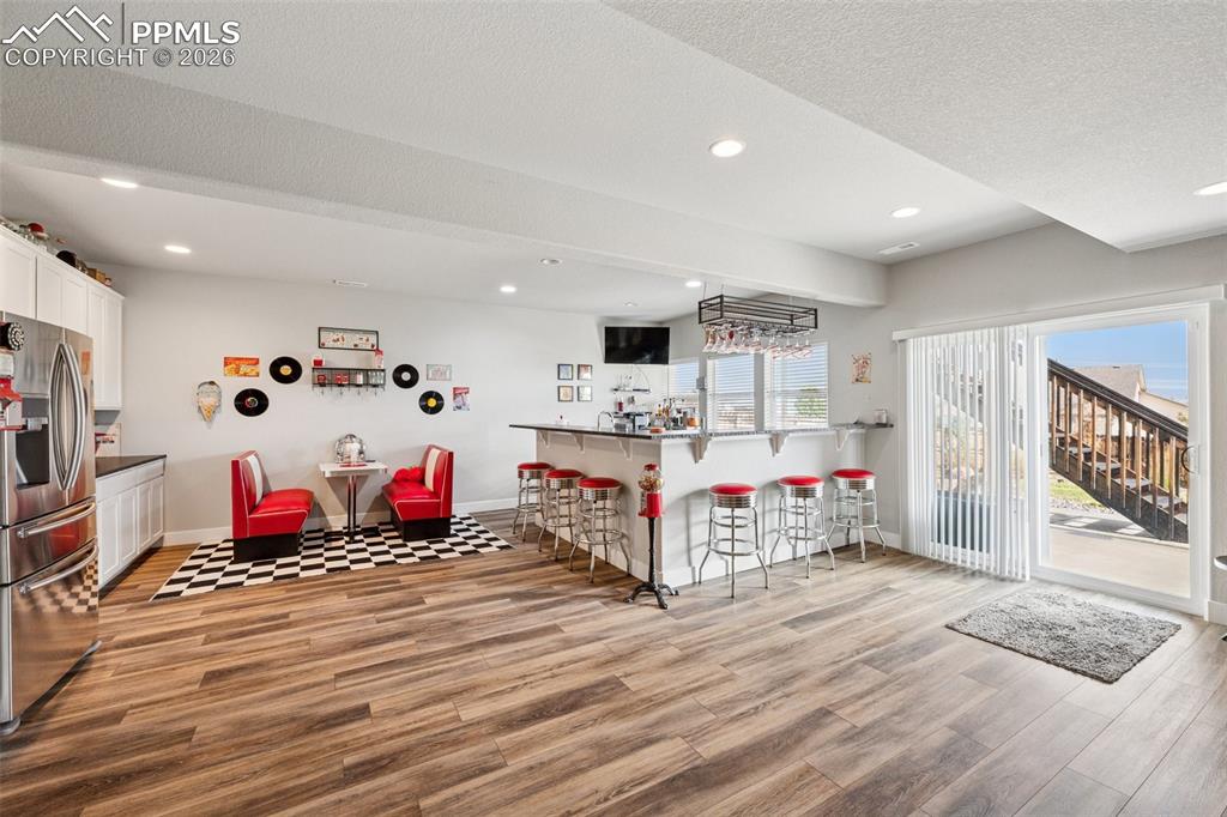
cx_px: 614
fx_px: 511
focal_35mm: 15
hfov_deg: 100.4
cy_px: 408
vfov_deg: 77.3
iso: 800
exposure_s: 1/10
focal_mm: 15
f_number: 11
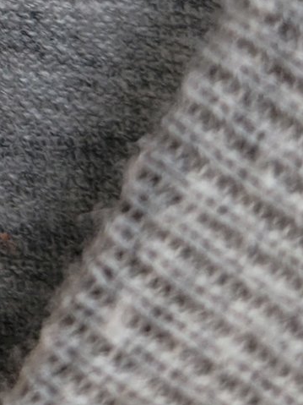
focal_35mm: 139
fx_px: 1623
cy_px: -287
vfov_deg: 13.0
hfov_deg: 9.5
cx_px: -419
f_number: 1.8
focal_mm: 5.4
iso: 40
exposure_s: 1/120
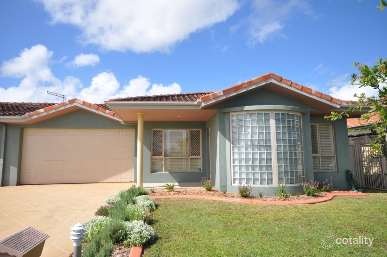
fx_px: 258
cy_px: 128
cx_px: 194
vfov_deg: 53.0
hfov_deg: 73.8
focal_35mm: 24
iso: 200
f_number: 9
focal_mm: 16
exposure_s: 1/320
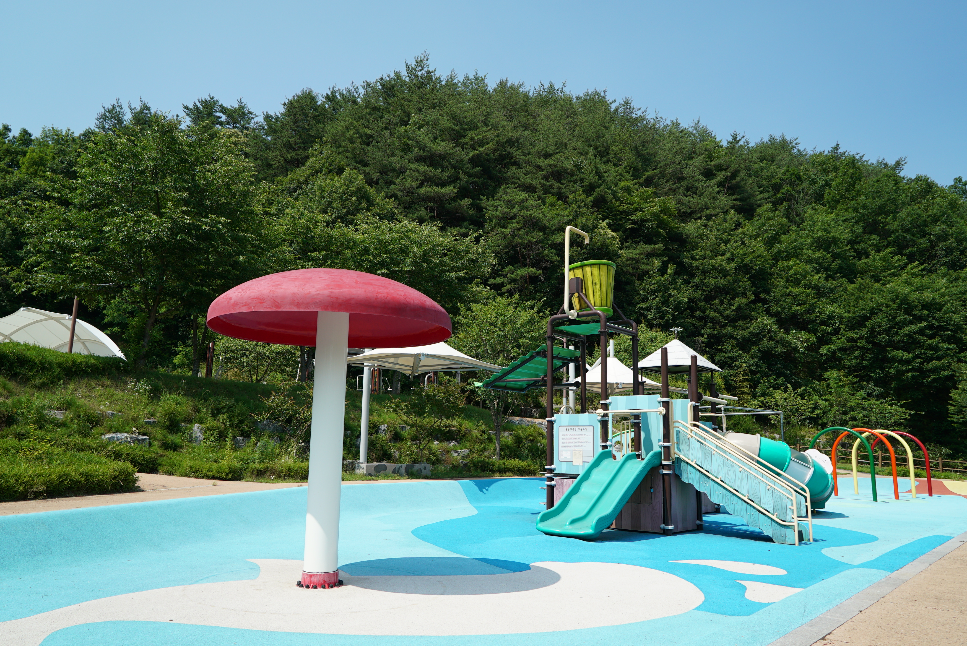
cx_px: 484
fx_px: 699
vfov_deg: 49.6
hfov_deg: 69.4
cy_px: 323
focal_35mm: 26
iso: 200
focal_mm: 26
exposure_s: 1/640
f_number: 7.1
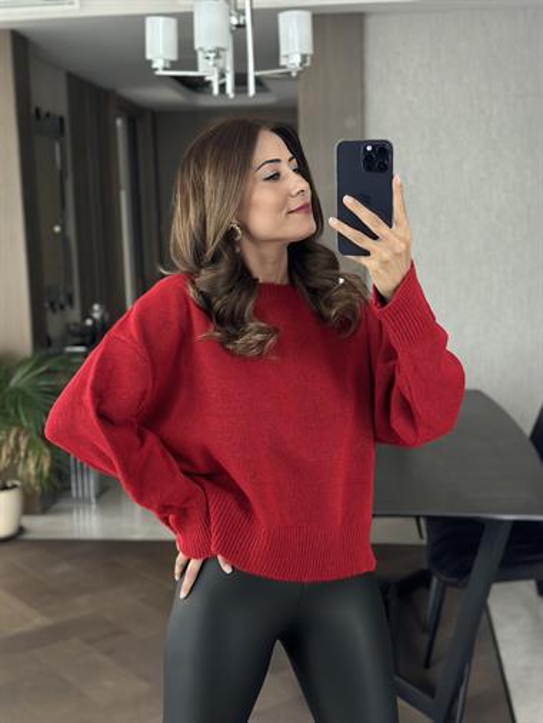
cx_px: 272
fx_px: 1003
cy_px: 362
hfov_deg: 30.3
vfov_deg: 39.6
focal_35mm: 48
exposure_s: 1/33
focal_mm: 6.86
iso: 500
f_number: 1.78
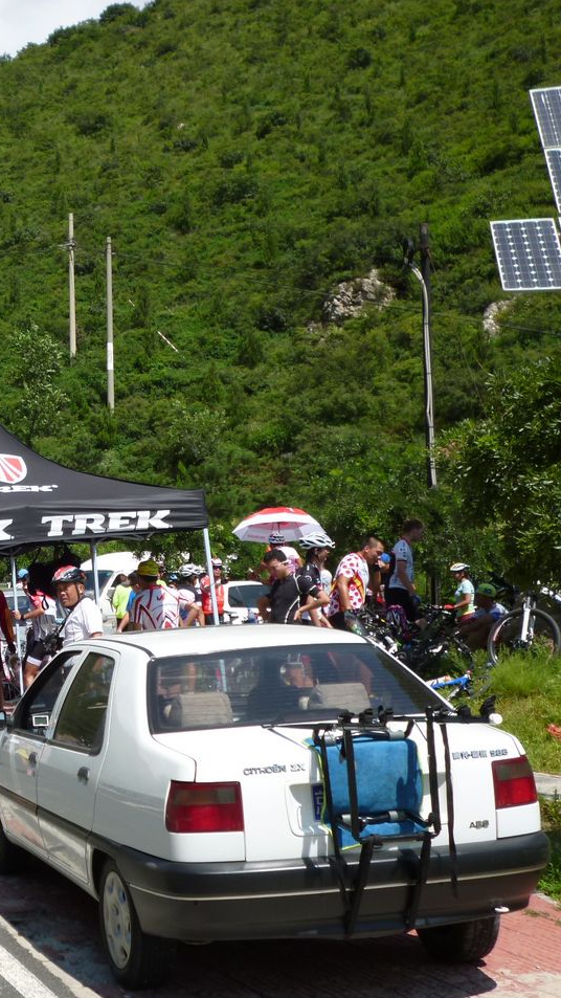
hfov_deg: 19.0
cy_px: 502
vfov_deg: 34.9
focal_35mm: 60
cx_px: -108
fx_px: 1587
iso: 100
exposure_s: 1/640
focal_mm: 7.3
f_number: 3.7
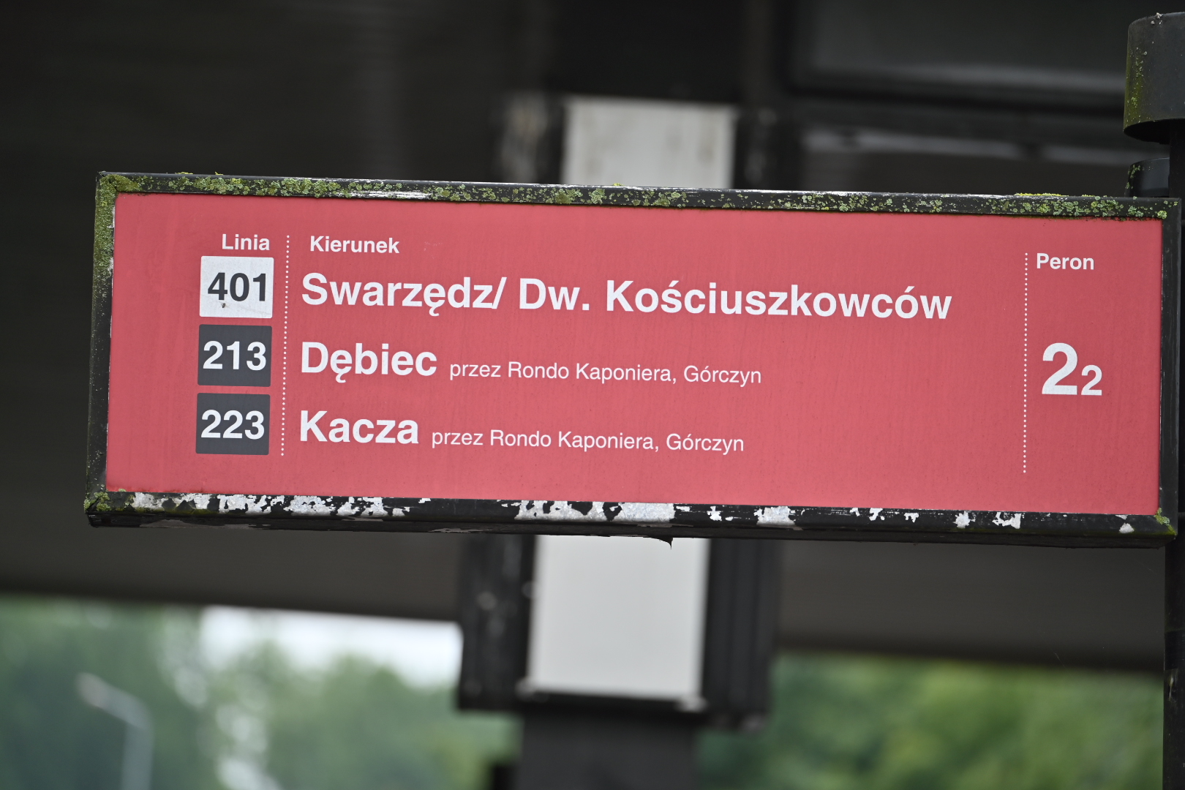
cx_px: 592
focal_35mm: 150
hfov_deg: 13.7
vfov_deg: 9.1
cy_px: 395
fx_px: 4937
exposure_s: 1/500
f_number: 2.8
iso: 140
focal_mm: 150
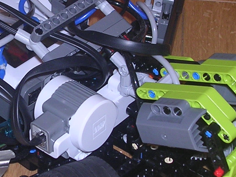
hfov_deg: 13.4
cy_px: 64
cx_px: 45
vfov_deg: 10.1
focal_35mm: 147
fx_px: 1002
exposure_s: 1/60.1
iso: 100
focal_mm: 7.5
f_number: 3.1
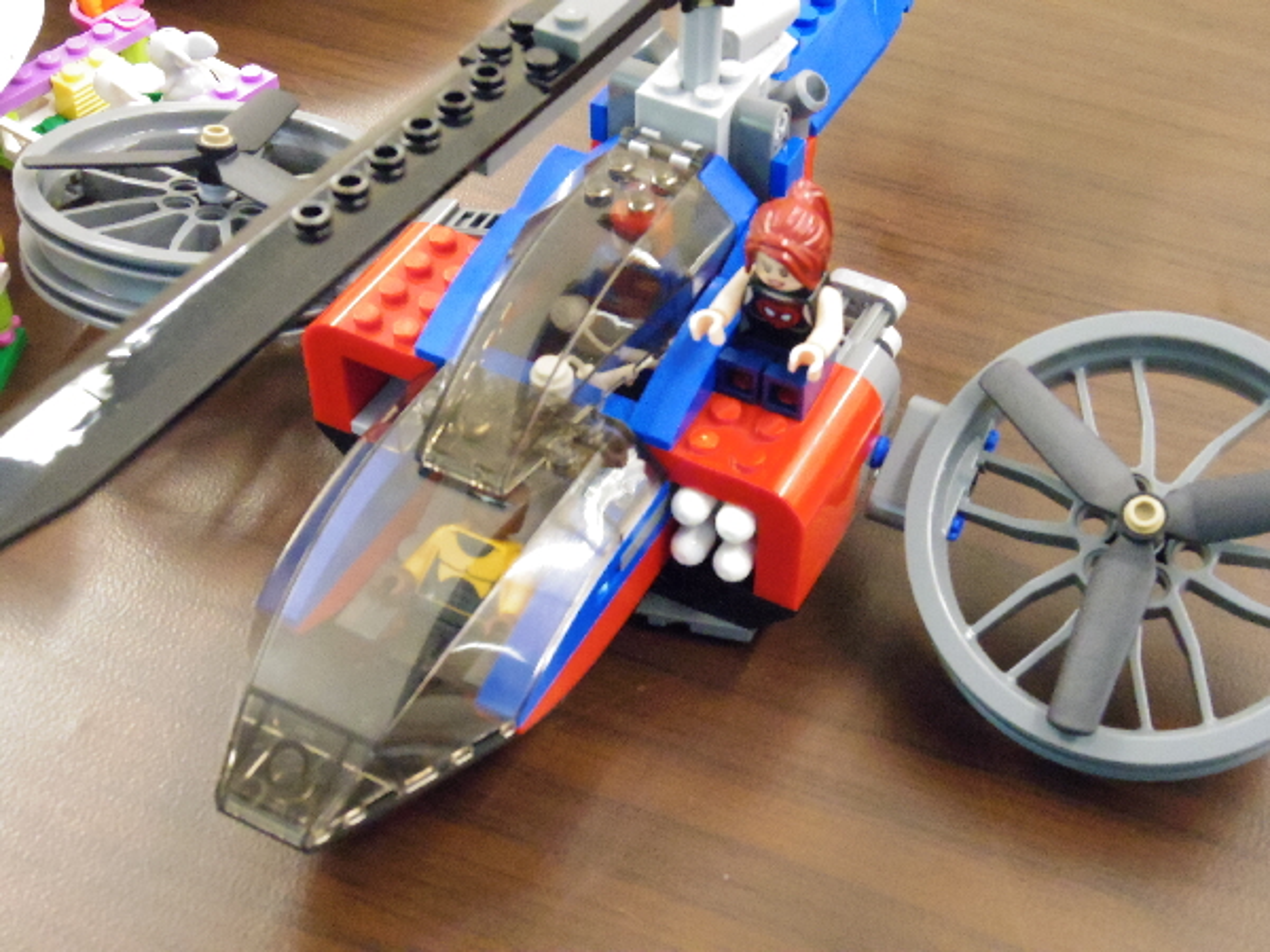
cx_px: 635
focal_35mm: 49
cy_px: 476
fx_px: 1798
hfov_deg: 38.9
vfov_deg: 29.7
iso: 3200
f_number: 4.5
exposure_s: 1/80
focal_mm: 8.9
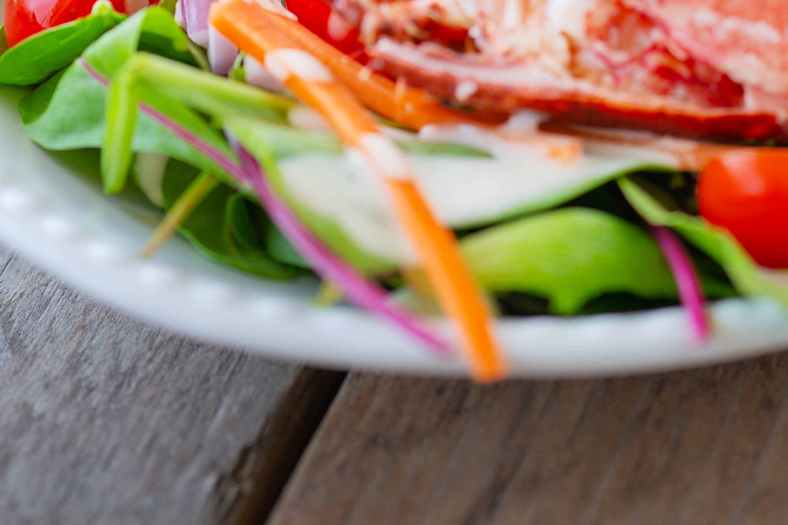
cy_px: -213
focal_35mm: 145
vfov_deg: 9.3
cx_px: 704
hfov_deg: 14.0
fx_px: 3173
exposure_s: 1/250
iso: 100
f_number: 2.5
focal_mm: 50
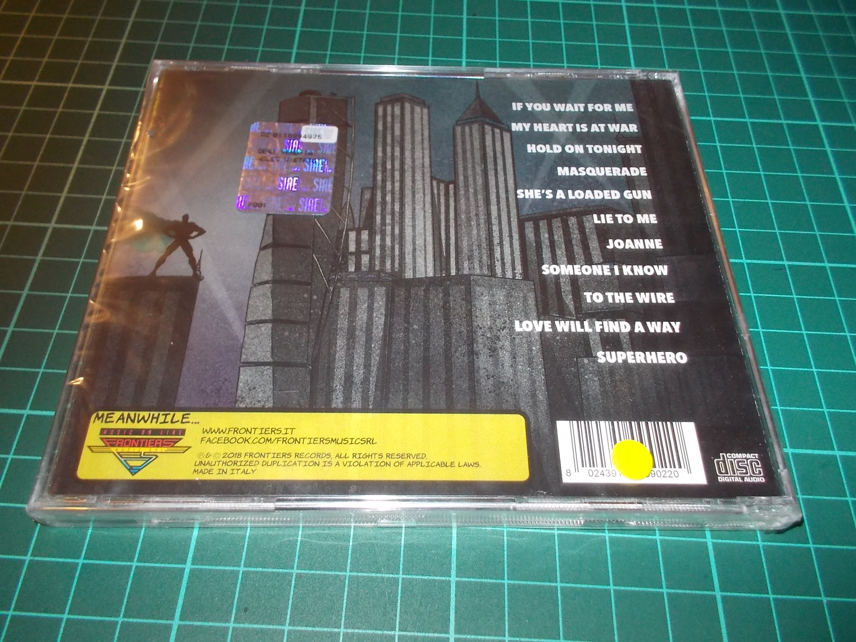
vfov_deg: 48.2
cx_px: 428
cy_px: 321
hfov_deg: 61.7
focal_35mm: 29
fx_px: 717
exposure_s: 1/30
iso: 200
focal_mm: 4.1
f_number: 3.3
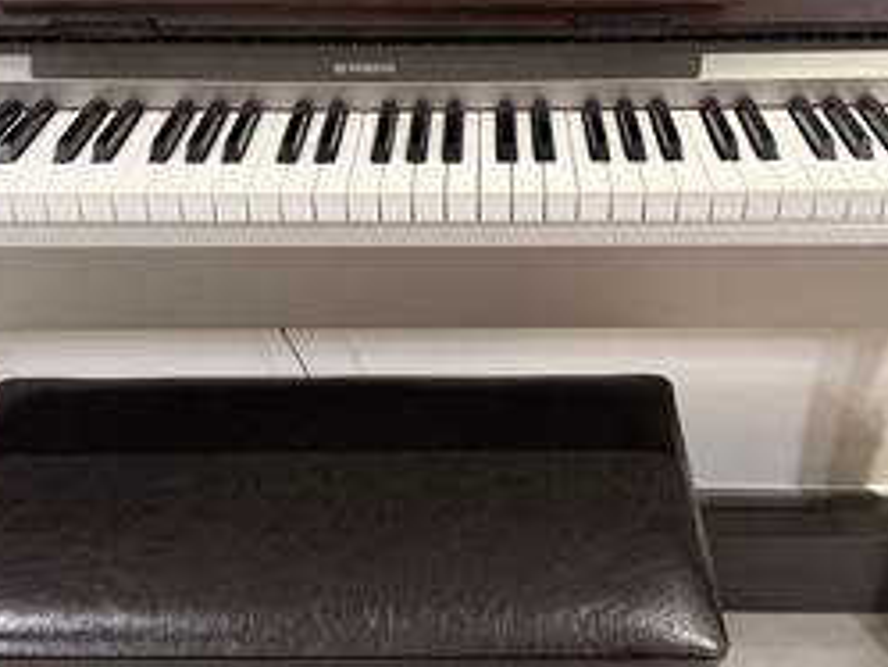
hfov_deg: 42.9
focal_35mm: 44
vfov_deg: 32.8
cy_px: 255
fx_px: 1129
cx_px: 476
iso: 640
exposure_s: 1/60
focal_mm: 6.76
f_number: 1.78
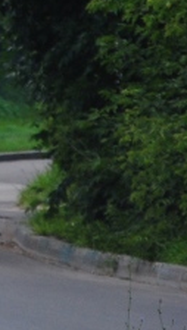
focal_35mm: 670
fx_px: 5891
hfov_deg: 1.8
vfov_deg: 3.2
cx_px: -638
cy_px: -158
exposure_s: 1/160
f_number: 5.3
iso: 200
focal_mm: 80
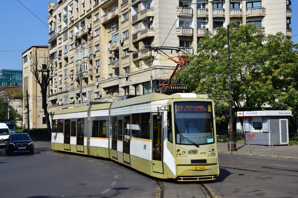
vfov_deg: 26.5
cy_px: 99
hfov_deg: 38.9
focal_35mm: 51
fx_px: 422
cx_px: 149
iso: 200
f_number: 6.3
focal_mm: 34
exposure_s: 1/1000
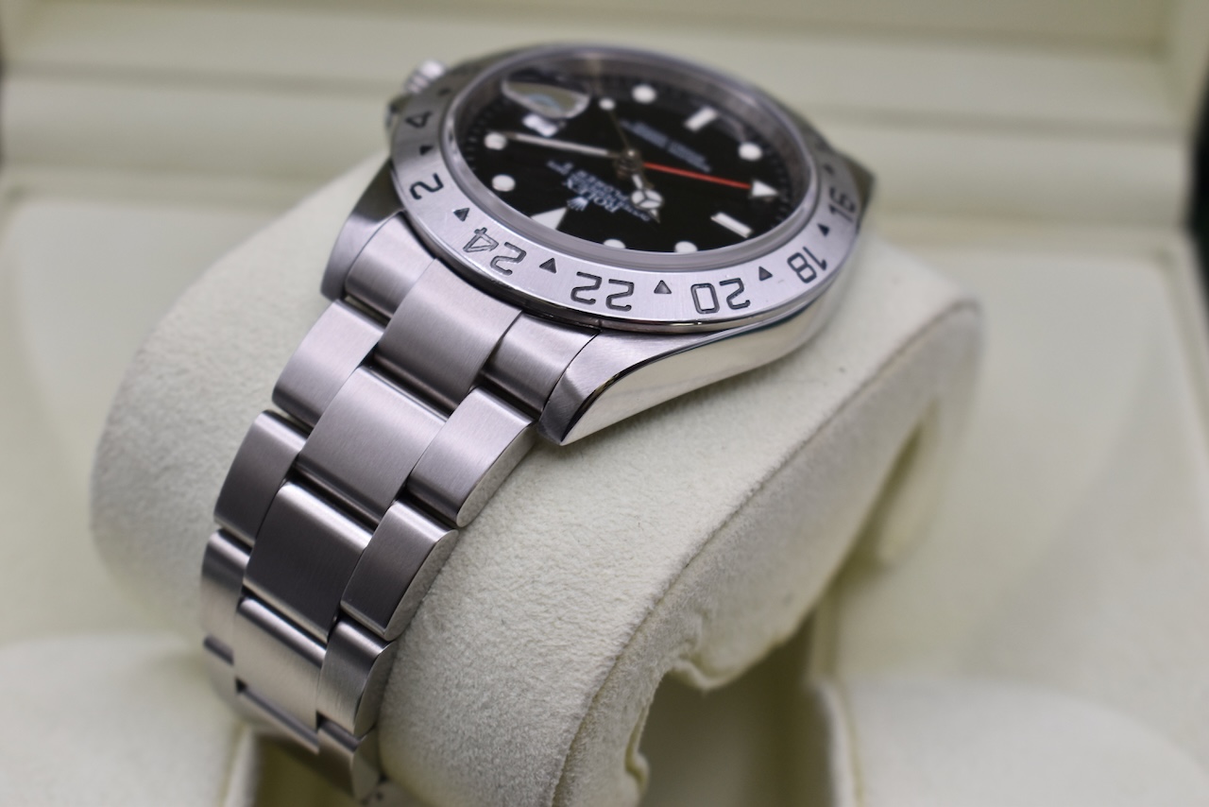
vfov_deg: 21.6
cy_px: 404
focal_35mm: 63
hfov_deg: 31.9
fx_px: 2116
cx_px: 604
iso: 400
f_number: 6.3
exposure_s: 1/125
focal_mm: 42
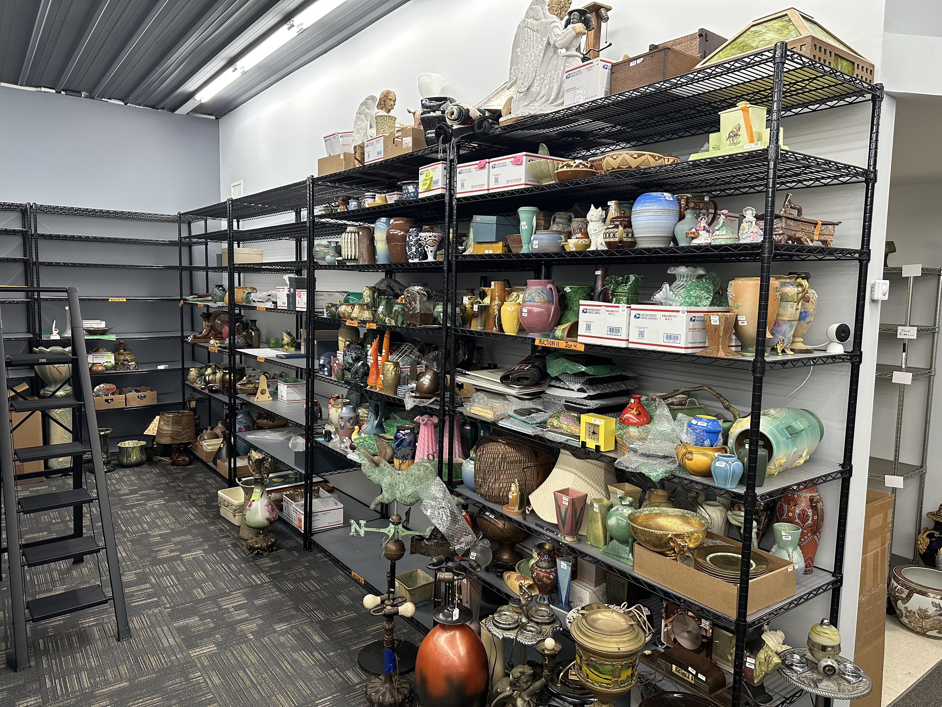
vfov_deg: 56.8
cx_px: 471
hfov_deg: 71.6
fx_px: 653
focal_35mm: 24
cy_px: 354
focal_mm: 6.86
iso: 200
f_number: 1.78
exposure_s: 1/60
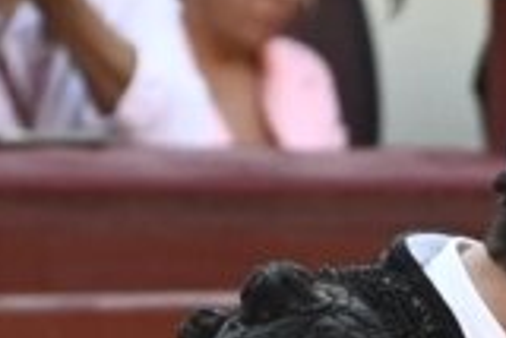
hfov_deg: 0.9
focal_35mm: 2395
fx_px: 33693
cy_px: 1014
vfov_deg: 0.6
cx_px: 1483
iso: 1250
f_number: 4.5
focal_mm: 200
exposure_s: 1/500
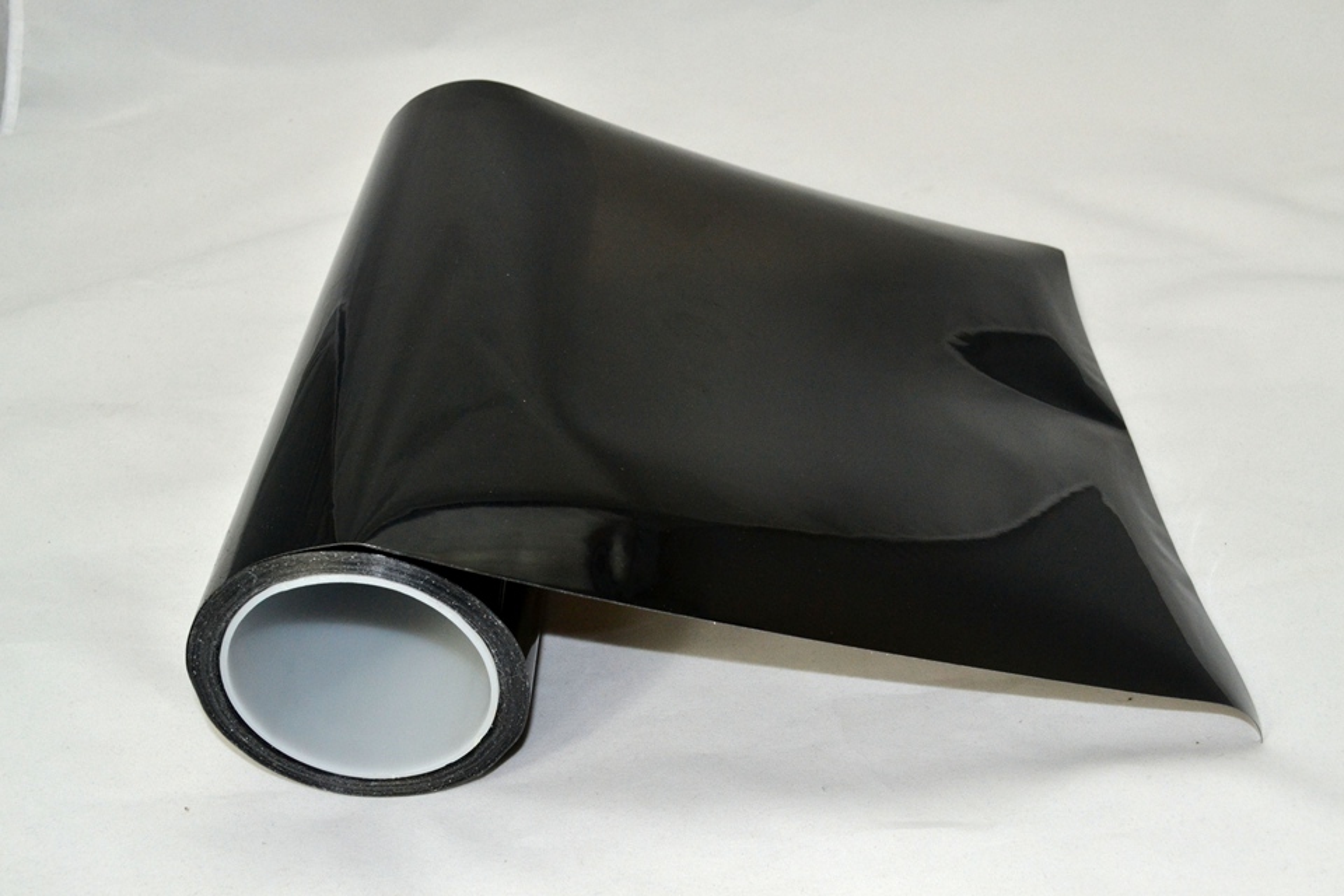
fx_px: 1568
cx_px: 672
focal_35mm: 42
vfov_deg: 31.9
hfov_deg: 46.4
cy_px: 448
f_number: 9
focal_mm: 28
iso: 800
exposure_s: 1/125
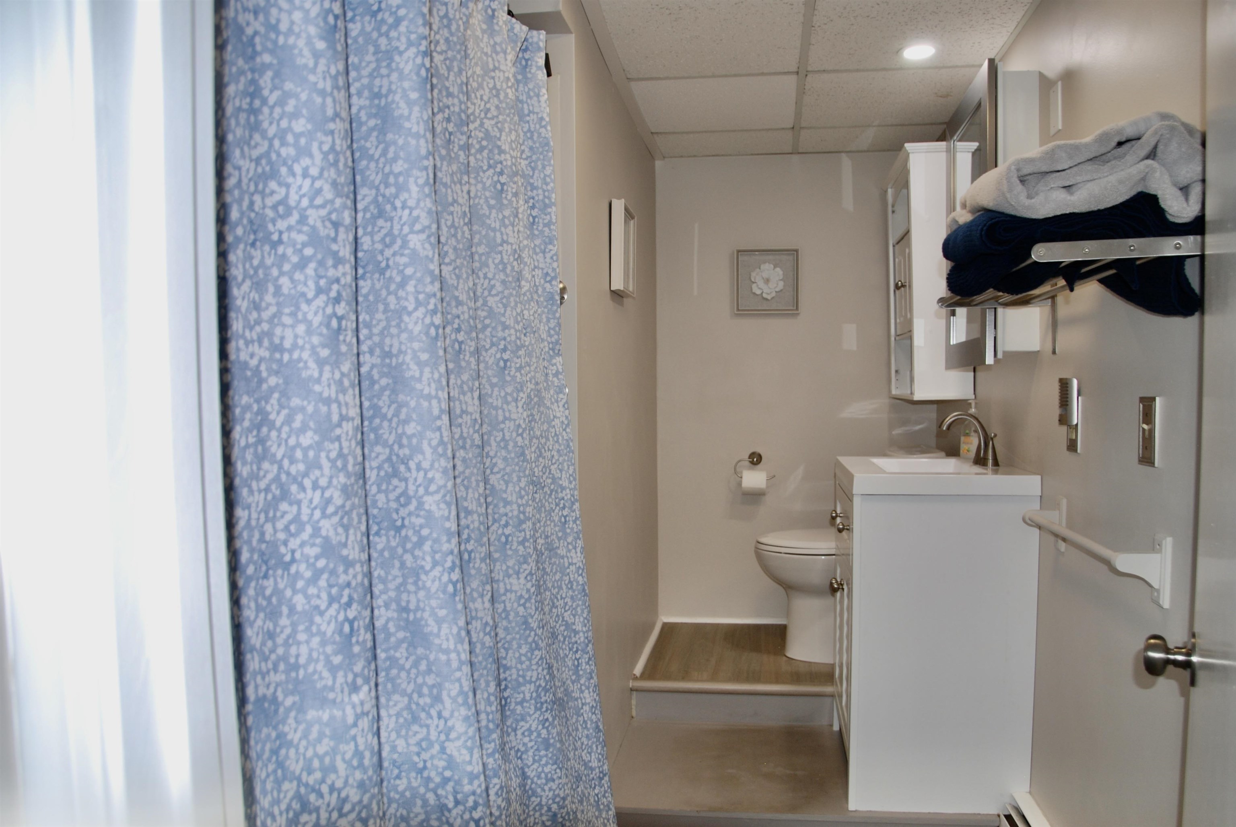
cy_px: 414
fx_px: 825
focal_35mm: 24
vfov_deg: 53.3
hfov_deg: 73.7
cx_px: 618
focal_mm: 16
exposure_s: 1/60
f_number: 3.5
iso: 200
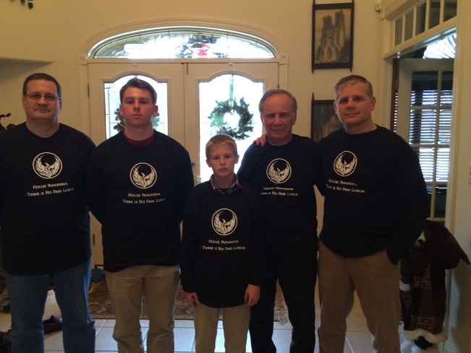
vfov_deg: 44.1
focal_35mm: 32
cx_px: 220
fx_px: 435
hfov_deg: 56.8
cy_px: 178
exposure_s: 1/24
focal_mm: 4.15
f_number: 2.2
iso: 250
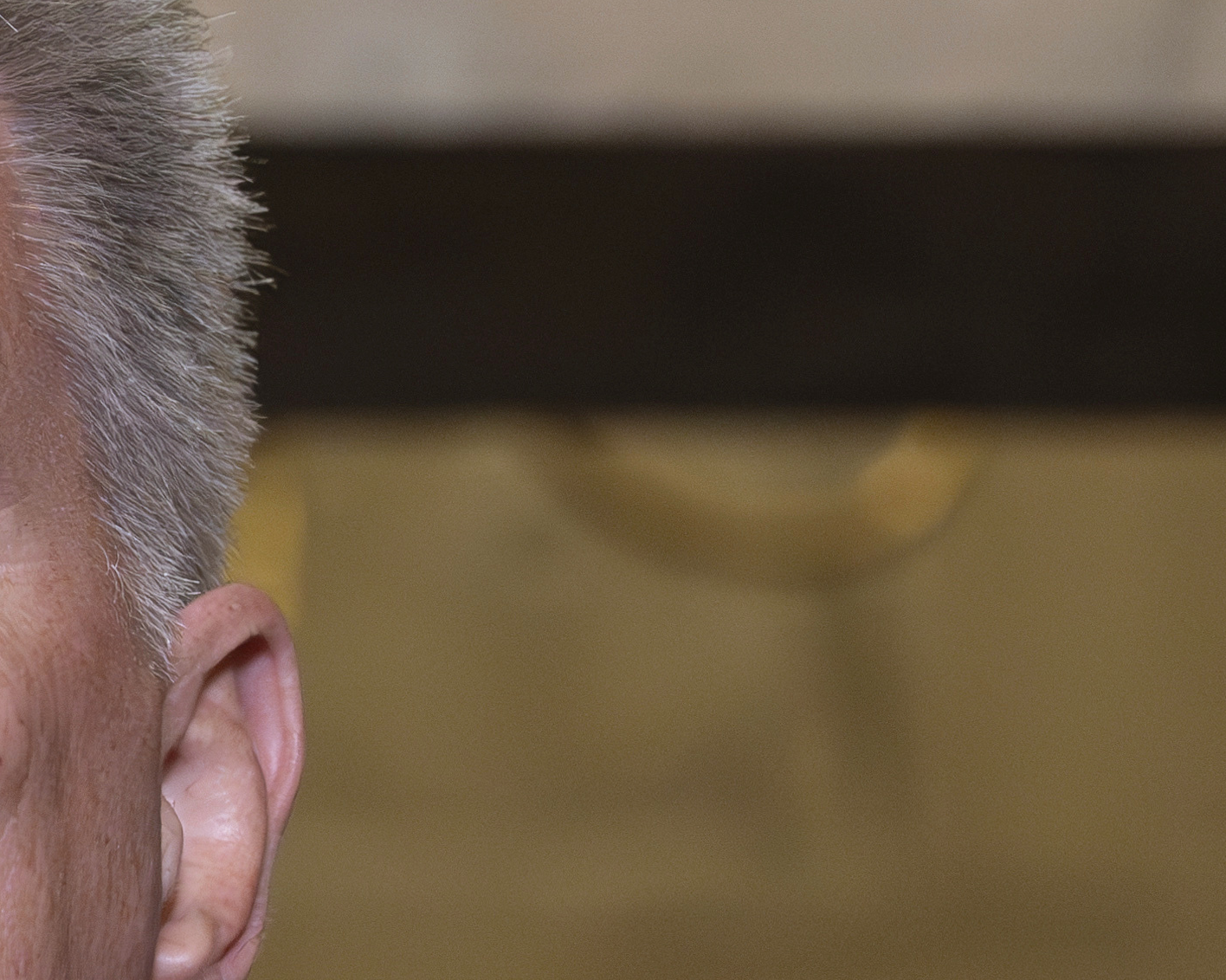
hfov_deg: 3.6
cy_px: 509
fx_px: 19480
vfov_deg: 2.9
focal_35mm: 537
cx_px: -329
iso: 6400
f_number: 7.1
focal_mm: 135
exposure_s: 1/200
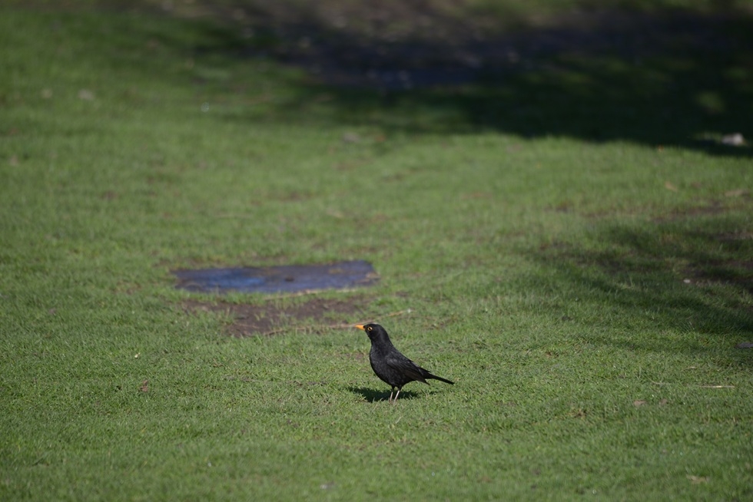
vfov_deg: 2.8
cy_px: 251
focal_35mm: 500
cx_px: 376
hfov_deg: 4.1
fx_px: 10461
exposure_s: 1/500
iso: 180
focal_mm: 500
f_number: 6.3
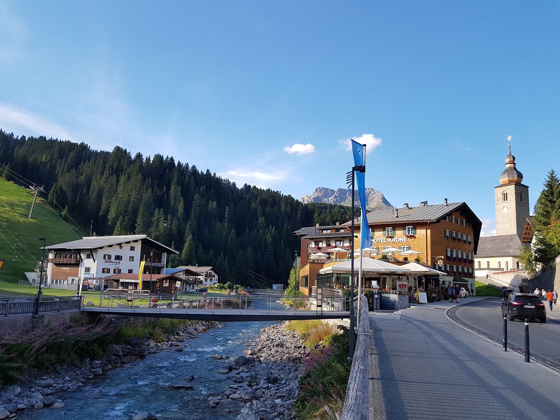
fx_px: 421
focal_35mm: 26
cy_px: 210
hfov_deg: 67.3
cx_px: 280
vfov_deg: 53.1
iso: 50
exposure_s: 1/890
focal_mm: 4.2
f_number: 1.7
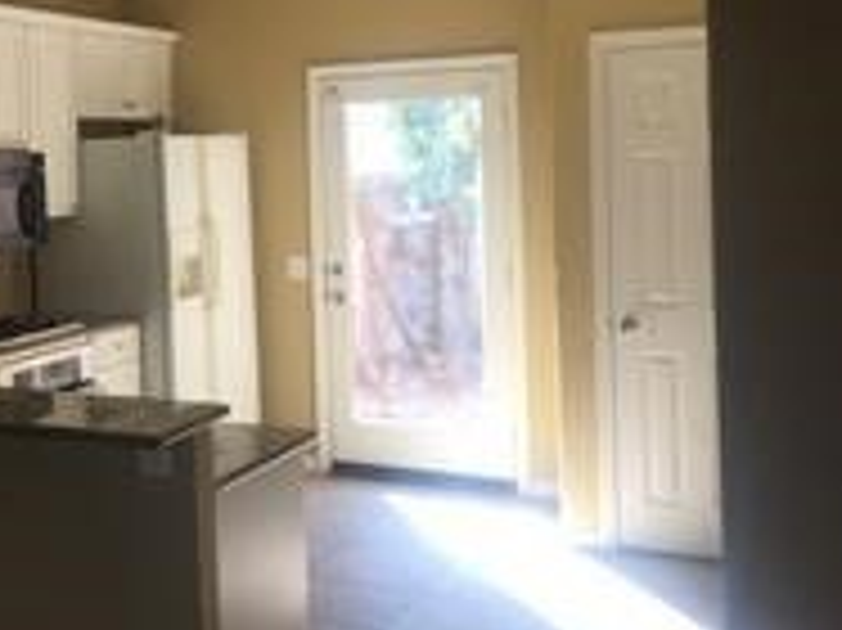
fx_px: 1288
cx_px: 97
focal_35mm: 53
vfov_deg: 27.3
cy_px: 202
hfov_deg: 34.3
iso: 40
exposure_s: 1/60
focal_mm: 4.15
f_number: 2.2
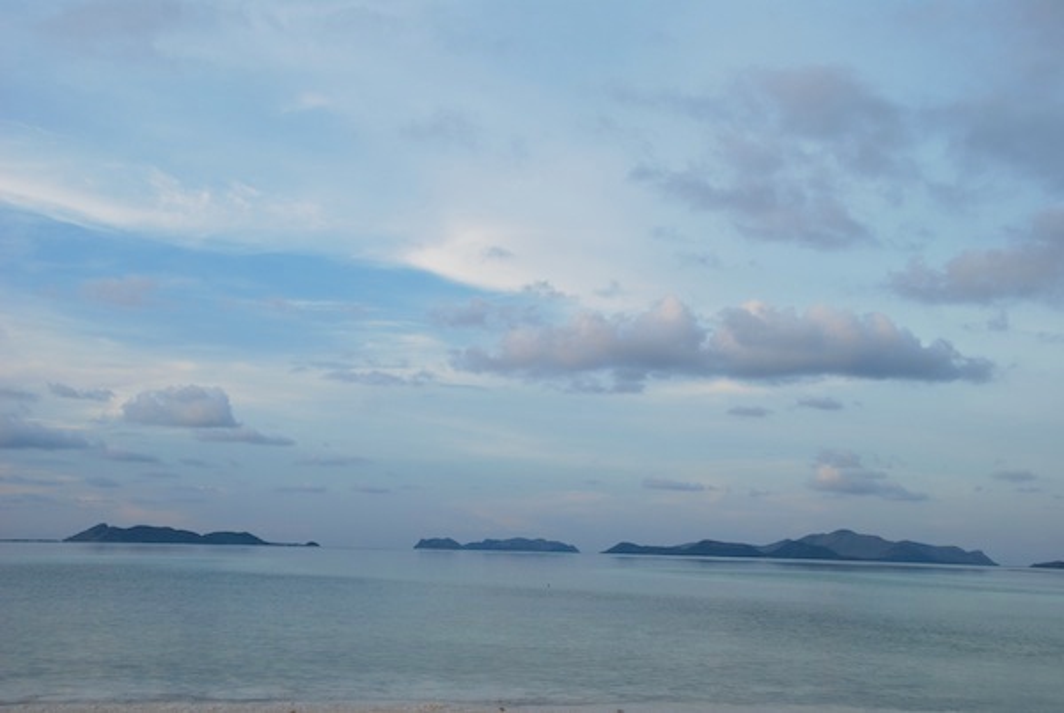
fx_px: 1288
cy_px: 356
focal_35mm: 44
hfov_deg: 44.9
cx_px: 532
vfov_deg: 30.9
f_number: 5.6
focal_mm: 29
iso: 100
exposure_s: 1/125
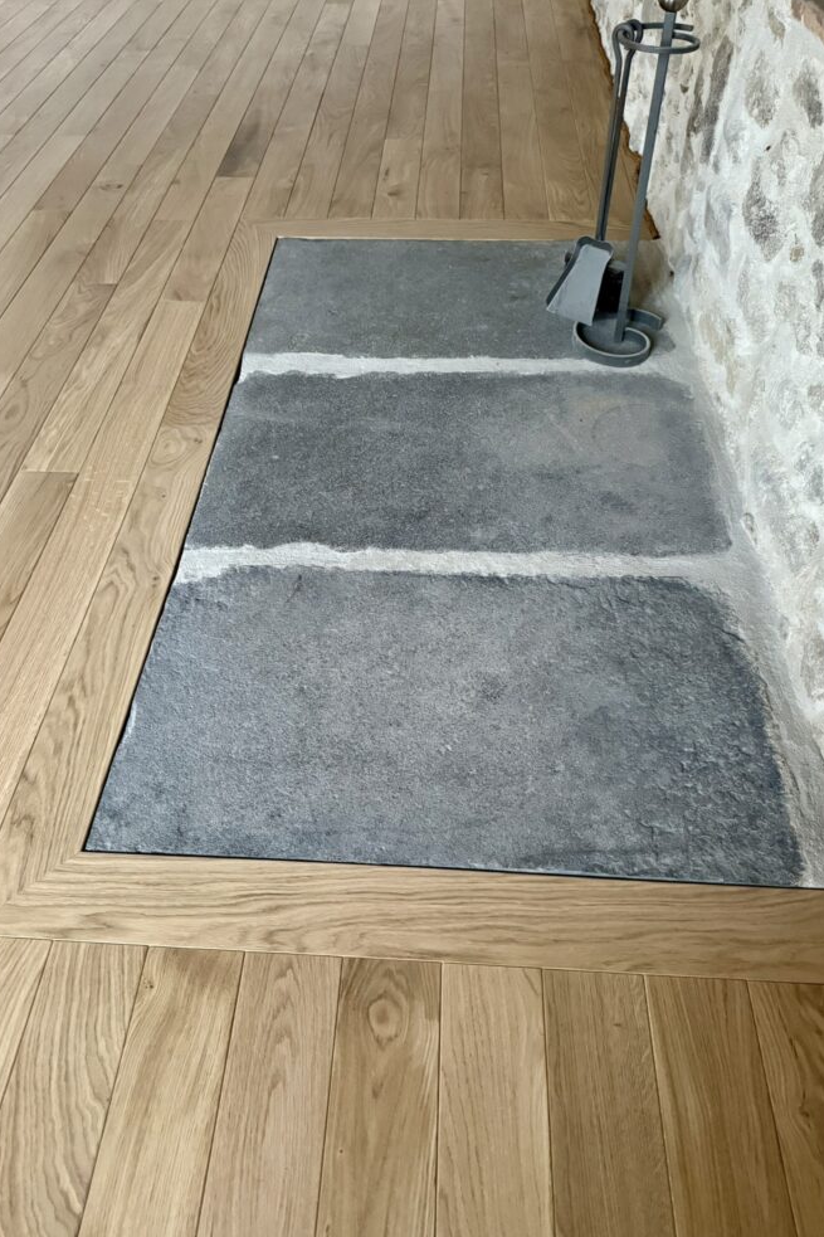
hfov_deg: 49.5
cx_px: 387
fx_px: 893
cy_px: 603
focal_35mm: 26
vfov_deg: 69.4
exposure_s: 1/60
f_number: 1.78
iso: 800
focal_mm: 6.76
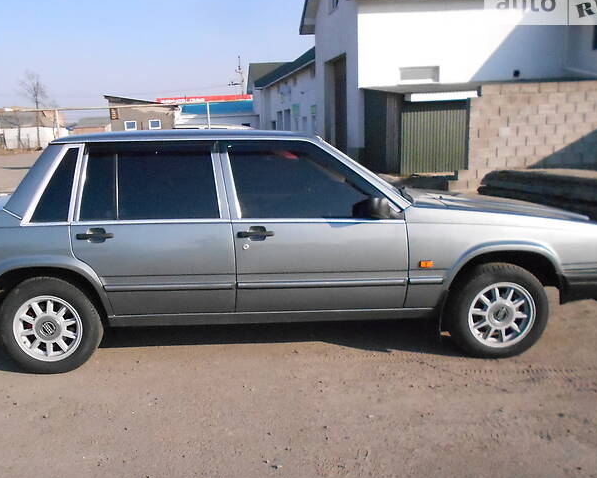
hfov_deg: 52.5
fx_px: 601
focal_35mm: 34
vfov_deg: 43.3
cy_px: 270
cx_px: 243
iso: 800
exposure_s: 1/800
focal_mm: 4.6
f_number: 8
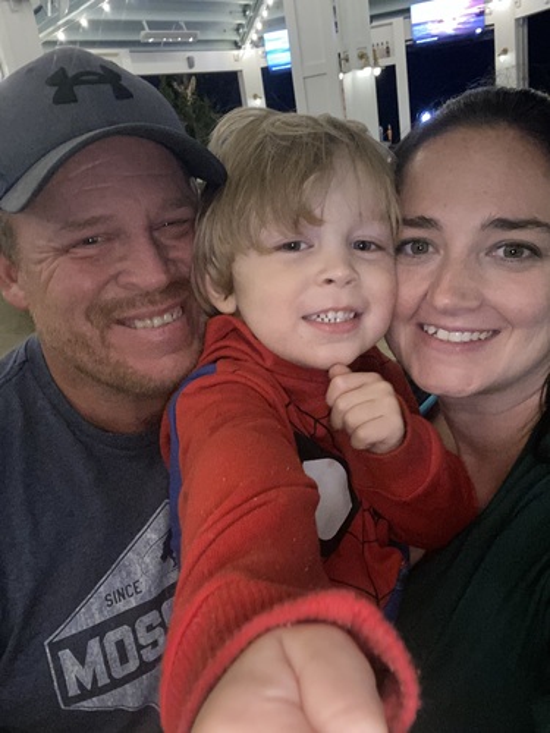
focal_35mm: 30
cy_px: 366
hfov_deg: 46.8
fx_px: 636
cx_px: 275
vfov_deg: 60.0
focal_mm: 2.71
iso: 400
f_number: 2.2
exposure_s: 1/22
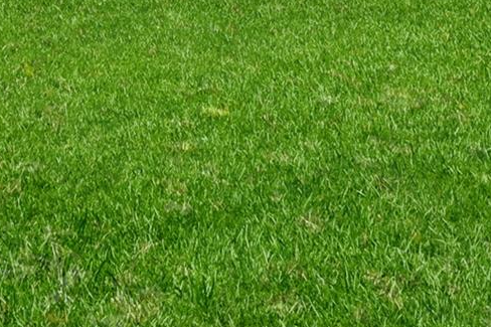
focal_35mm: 63
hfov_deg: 30.9
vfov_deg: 18.6
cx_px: 84
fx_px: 859
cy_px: -187
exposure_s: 1/15
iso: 500
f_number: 9
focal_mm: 15
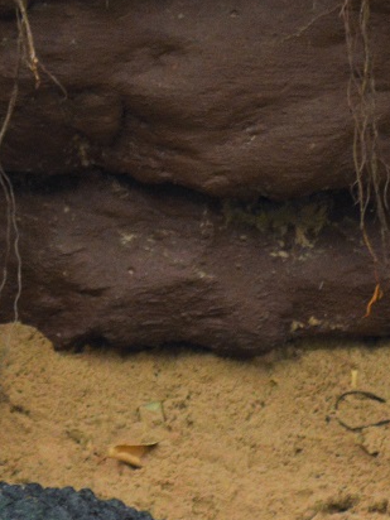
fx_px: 5979
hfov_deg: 3.7
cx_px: 449
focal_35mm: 398
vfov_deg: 5.0
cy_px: 675
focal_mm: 70
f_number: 4
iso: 450
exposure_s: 1/60
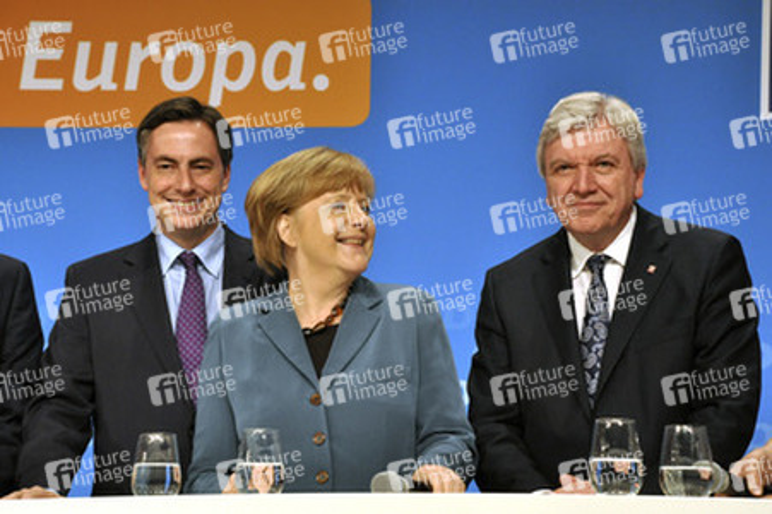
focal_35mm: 112
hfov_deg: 18.2
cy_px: 257
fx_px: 2411
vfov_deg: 12.2
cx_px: 386
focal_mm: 75
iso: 1600
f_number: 8
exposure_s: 1/160
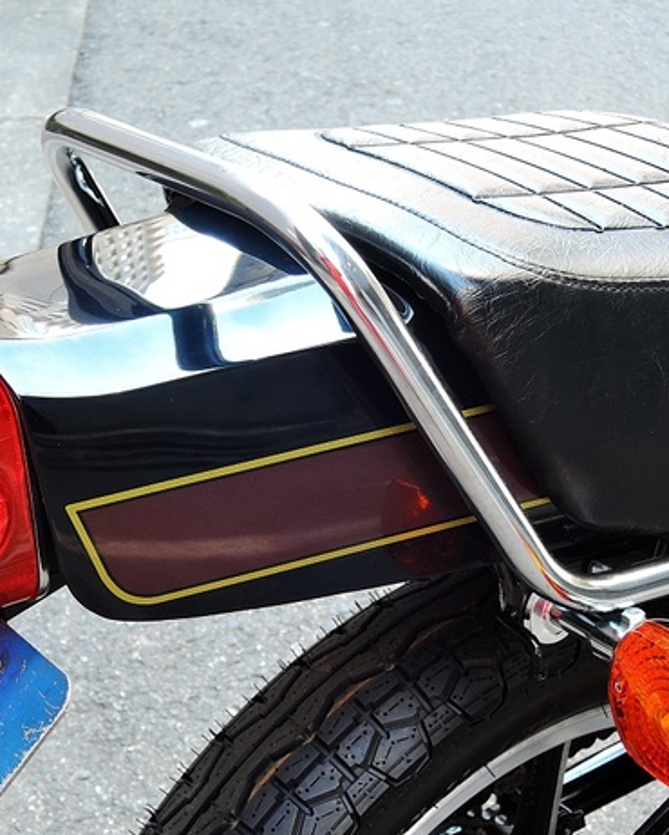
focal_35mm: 76
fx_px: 1880
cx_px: 389
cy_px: 501
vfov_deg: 25.0
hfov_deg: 20.2
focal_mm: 9.6
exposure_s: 1/30
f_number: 3.4
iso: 90
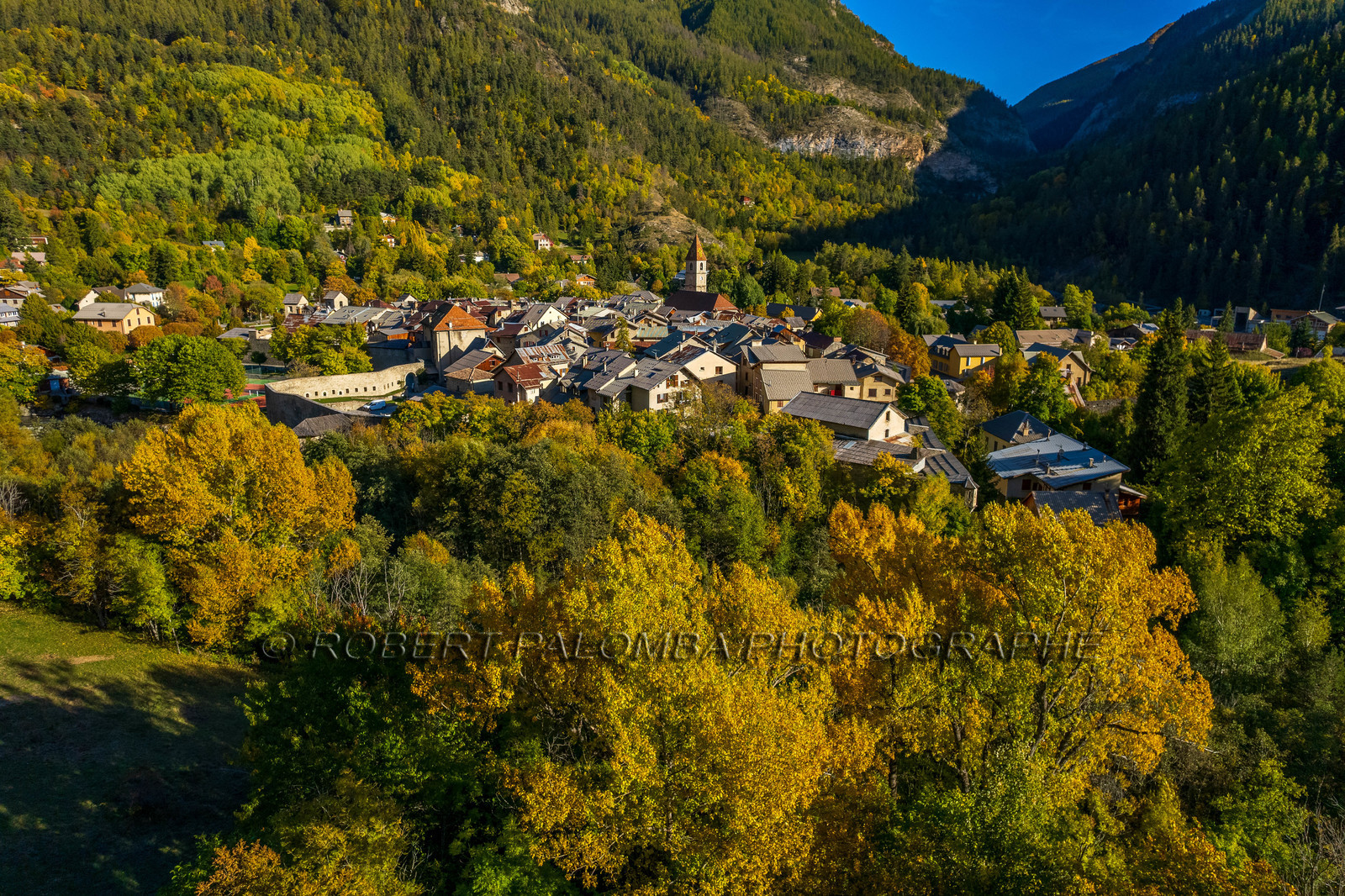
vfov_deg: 57.2
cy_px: 448
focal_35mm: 22
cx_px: 672
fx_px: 822
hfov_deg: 78.6
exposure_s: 1/2000
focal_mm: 8.4
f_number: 2.8
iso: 100
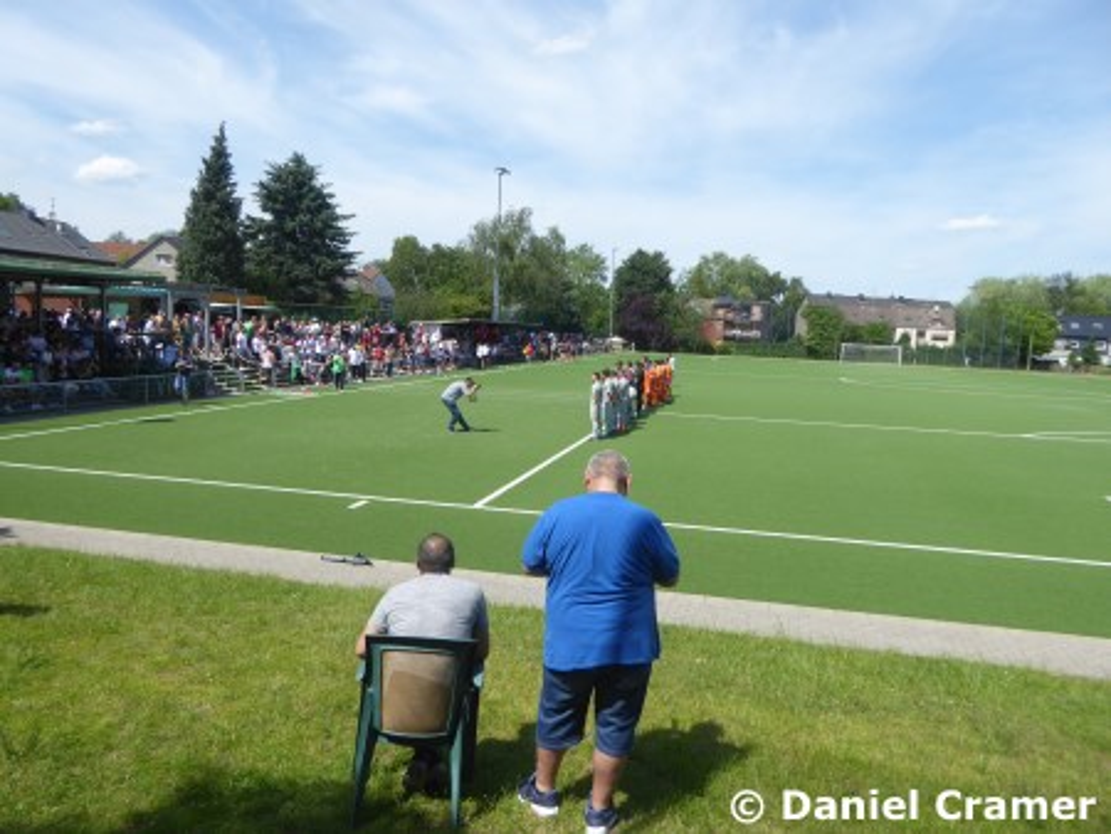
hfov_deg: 71.6
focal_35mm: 24
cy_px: 417
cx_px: 556
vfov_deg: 56.9
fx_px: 771
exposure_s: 1/640
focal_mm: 4.3
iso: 80
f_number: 3.3
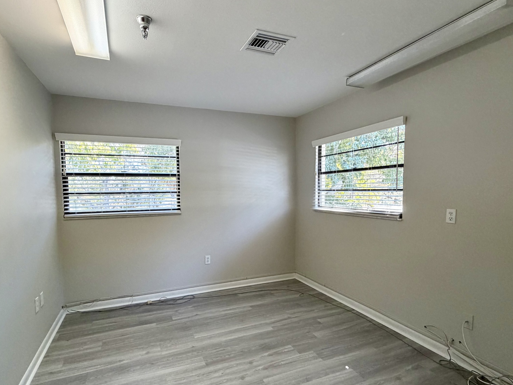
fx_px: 282
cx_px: 244
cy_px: 208
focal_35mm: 19
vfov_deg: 68.6
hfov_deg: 84.6
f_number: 2.2
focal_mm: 2.22
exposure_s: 1/120
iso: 250
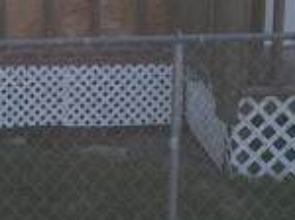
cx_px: -65
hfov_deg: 11.8
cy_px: 57
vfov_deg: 9.0
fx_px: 1395
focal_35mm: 164
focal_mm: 4.5
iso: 100
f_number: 2.8
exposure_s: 1/320
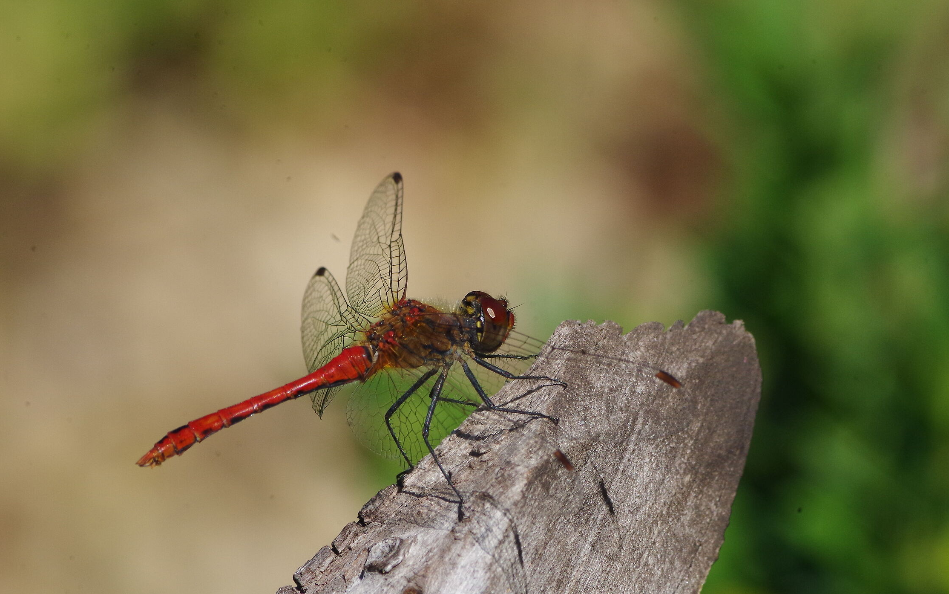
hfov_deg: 4.3
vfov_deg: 2.7
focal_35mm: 493
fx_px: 12752
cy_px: 314
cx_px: 469
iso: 800
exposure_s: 1/350
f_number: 19
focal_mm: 300
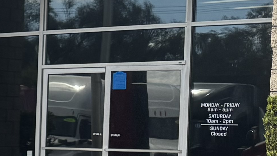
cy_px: 157
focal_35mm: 153
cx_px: -450
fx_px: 1124
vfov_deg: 7.9
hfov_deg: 11.1
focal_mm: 6.76
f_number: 1.78
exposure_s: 1/2331
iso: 80
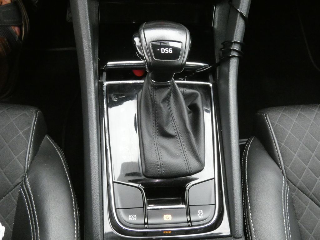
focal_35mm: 35
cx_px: 160
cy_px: 120
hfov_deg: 52.6
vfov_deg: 40.7
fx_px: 324
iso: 1600
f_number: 5.6
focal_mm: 6.2
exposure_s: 1/30
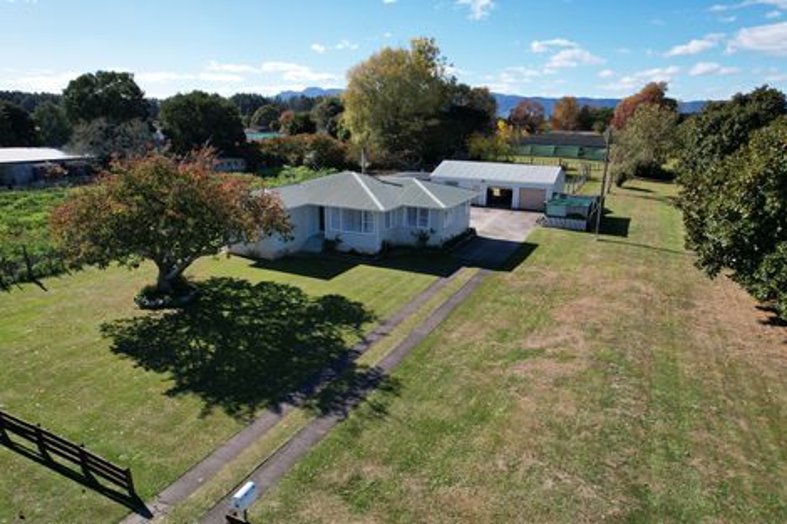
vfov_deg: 57.2
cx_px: 394
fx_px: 481
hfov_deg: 78.6
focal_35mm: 22
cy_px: 262
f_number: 2.8
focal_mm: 8.38
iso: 110
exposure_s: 1/1500
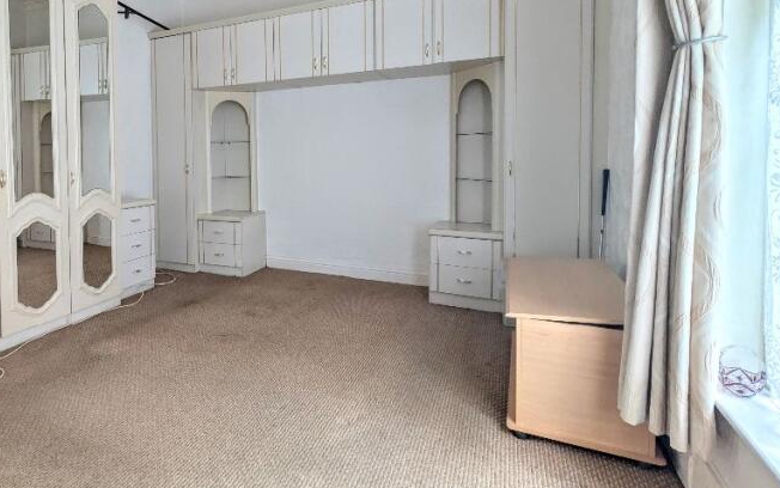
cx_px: 252
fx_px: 425
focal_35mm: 20
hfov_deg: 81.8
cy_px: 172
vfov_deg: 58.6
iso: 58
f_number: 1.7
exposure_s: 1/105
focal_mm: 2.02
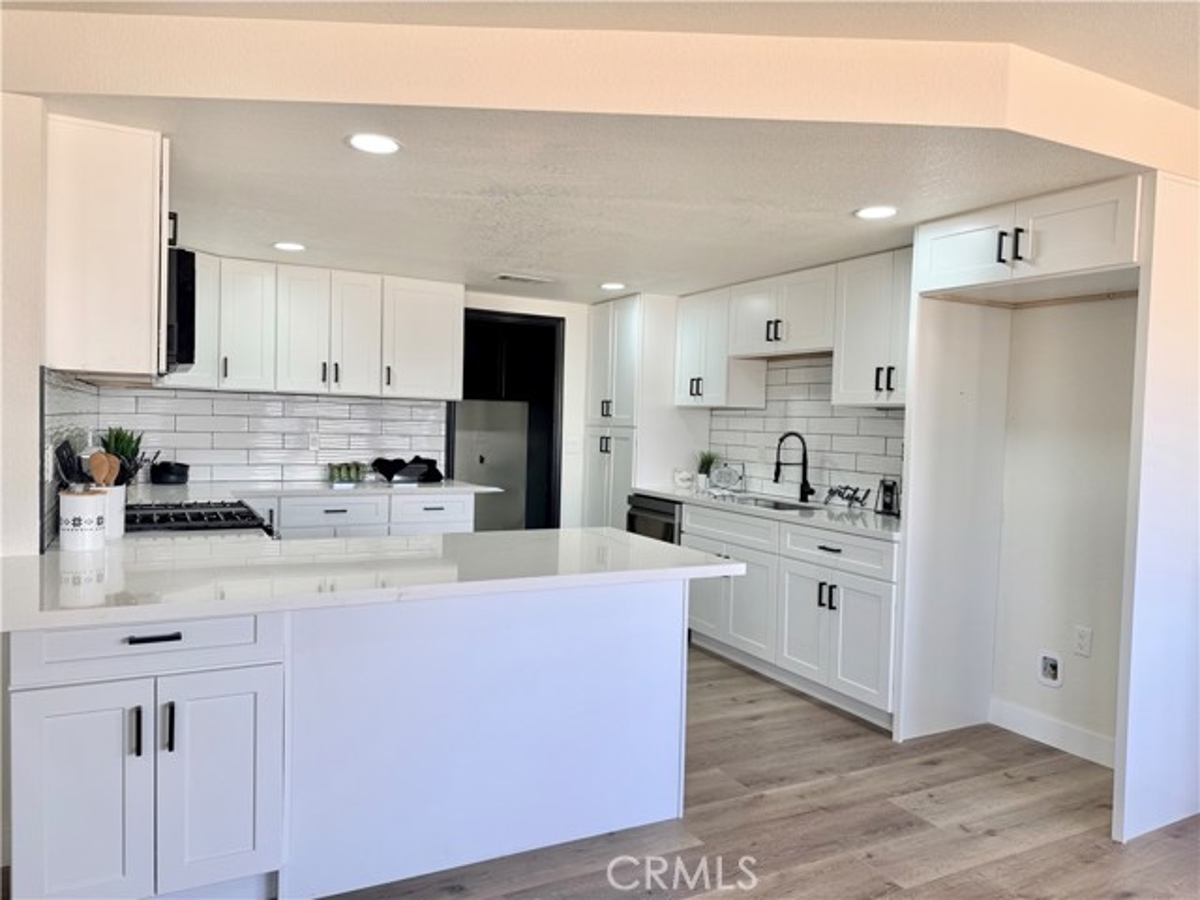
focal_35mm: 24
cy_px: 450
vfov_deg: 56.8
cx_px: 600
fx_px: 832
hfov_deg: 71.6
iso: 64
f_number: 1.78
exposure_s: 1/120
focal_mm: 6.76
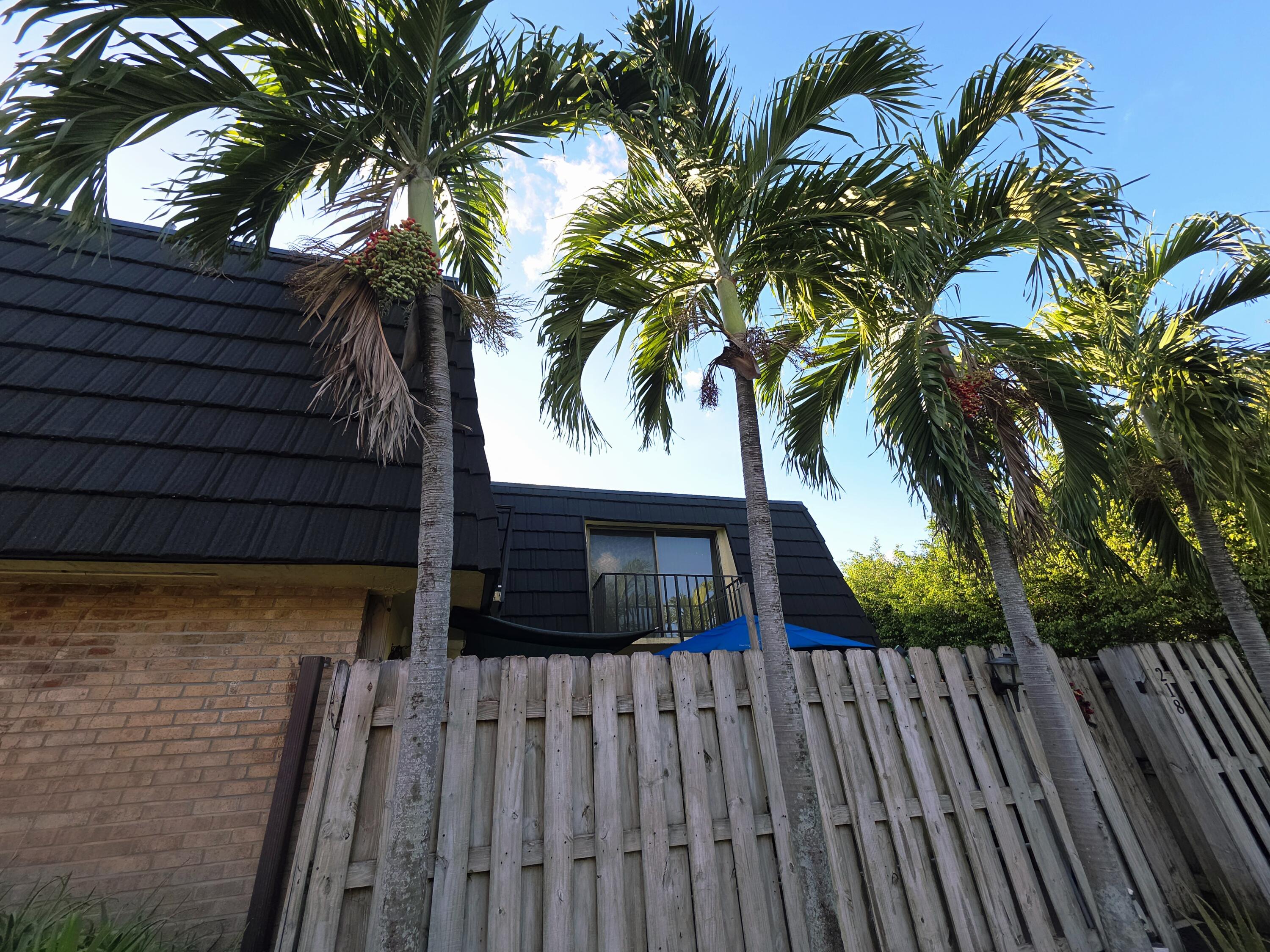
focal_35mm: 13
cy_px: 476
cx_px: 635
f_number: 1.9
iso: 20
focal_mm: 2.2
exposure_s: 1/149
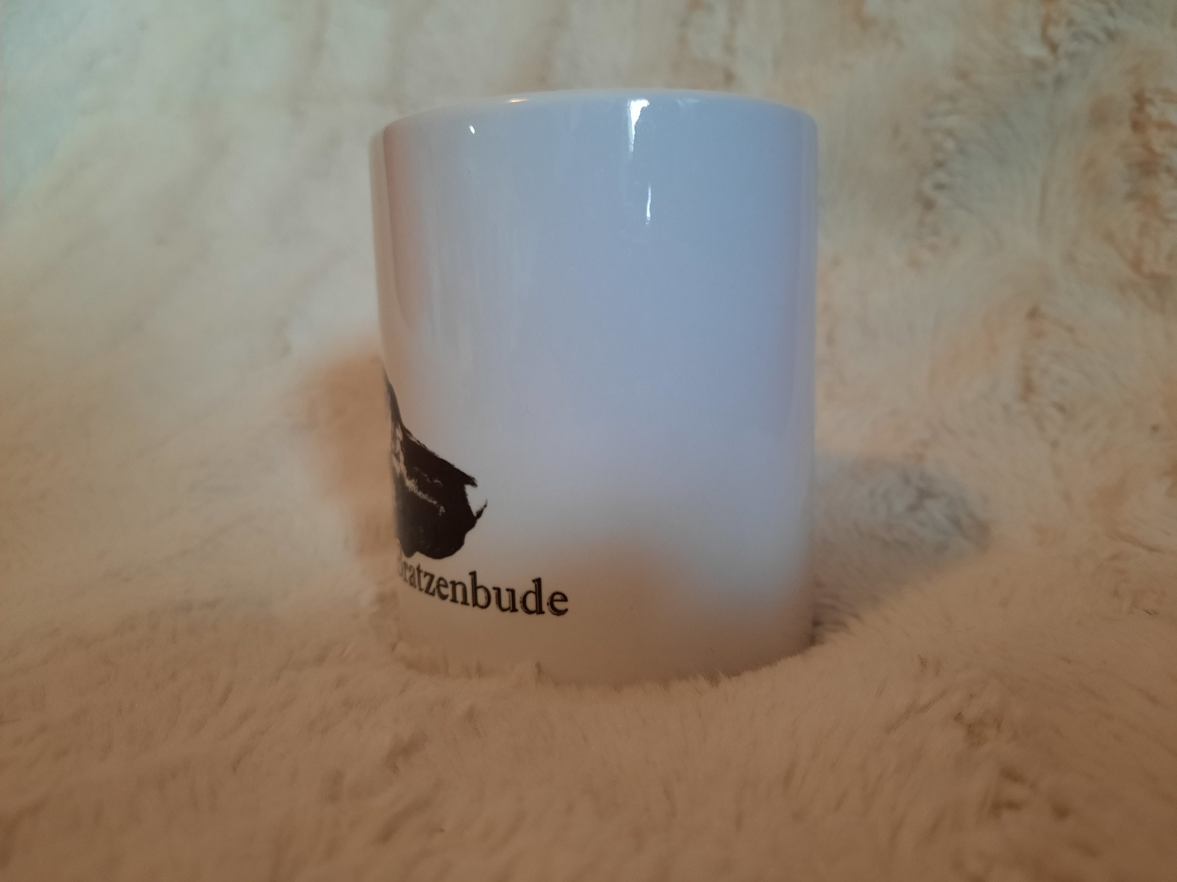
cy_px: 441
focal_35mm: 25
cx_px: 588
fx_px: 850
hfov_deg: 69.4
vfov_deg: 54.9
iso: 250
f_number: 2
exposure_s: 1/33
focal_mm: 4.6
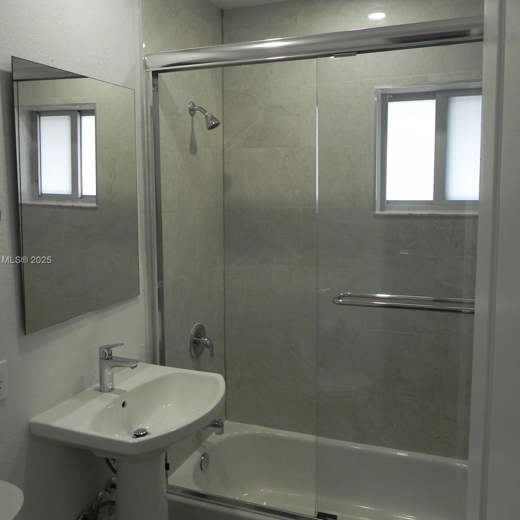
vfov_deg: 52.5
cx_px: 262
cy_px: 261
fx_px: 527
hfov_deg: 52.5
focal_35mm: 31
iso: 160
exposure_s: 1/68
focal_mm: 4.6
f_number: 3.2
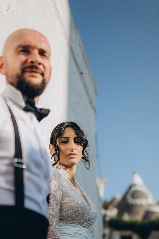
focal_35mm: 52
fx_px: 345
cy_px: 171
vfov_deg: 37.5
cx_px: 93
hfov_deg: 26.0
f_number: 1.4
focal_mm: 35
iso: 100
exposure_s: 1/16000
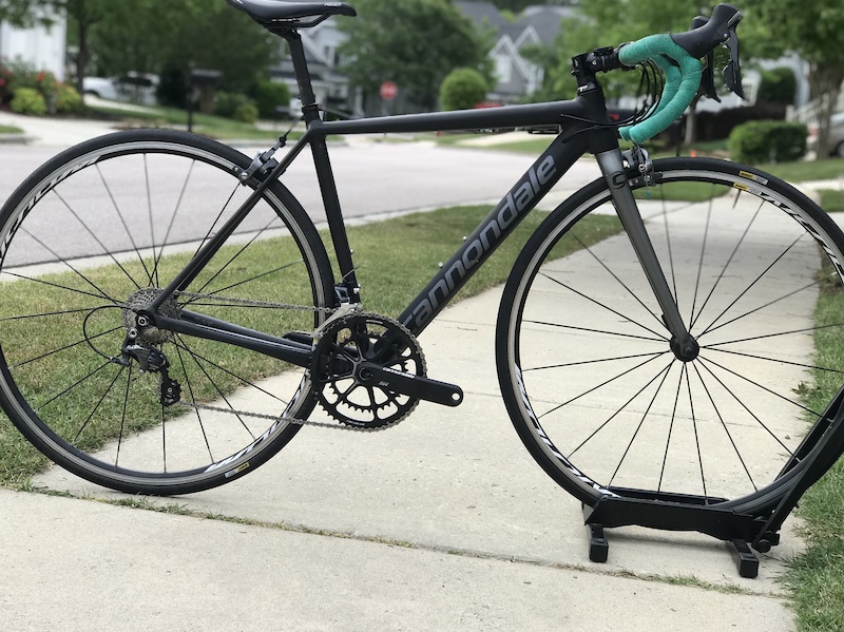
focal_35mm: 57
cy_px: 316
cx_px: 422
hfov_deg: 33.8
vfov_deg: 25.6
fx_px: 1389
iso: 20
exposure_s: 1/170
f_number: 2.8
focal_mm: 6.6
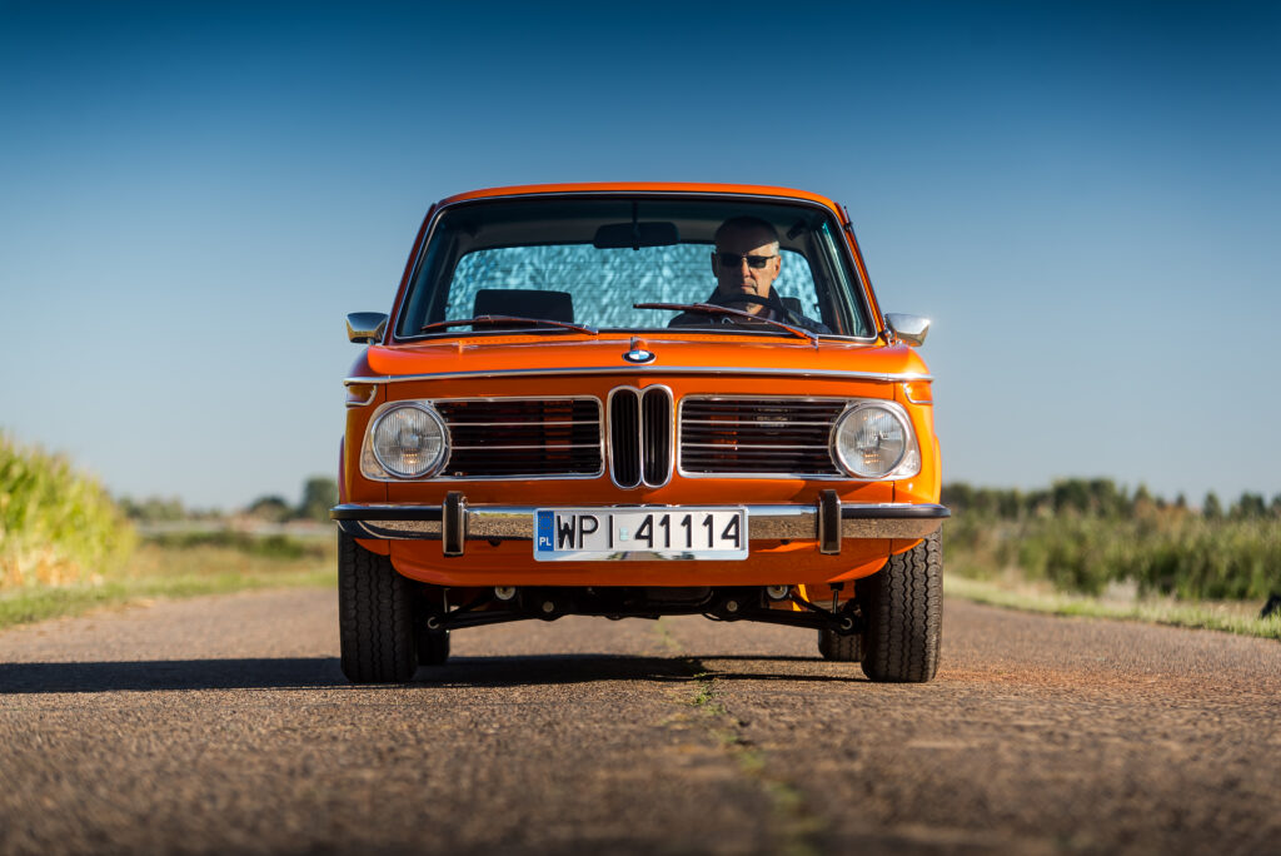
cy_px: 428
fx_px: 4628
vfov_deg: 10.6
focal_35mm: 130
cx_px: 640
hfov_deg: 15.8
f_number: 4
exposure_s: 1/400
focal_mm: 130
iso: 100
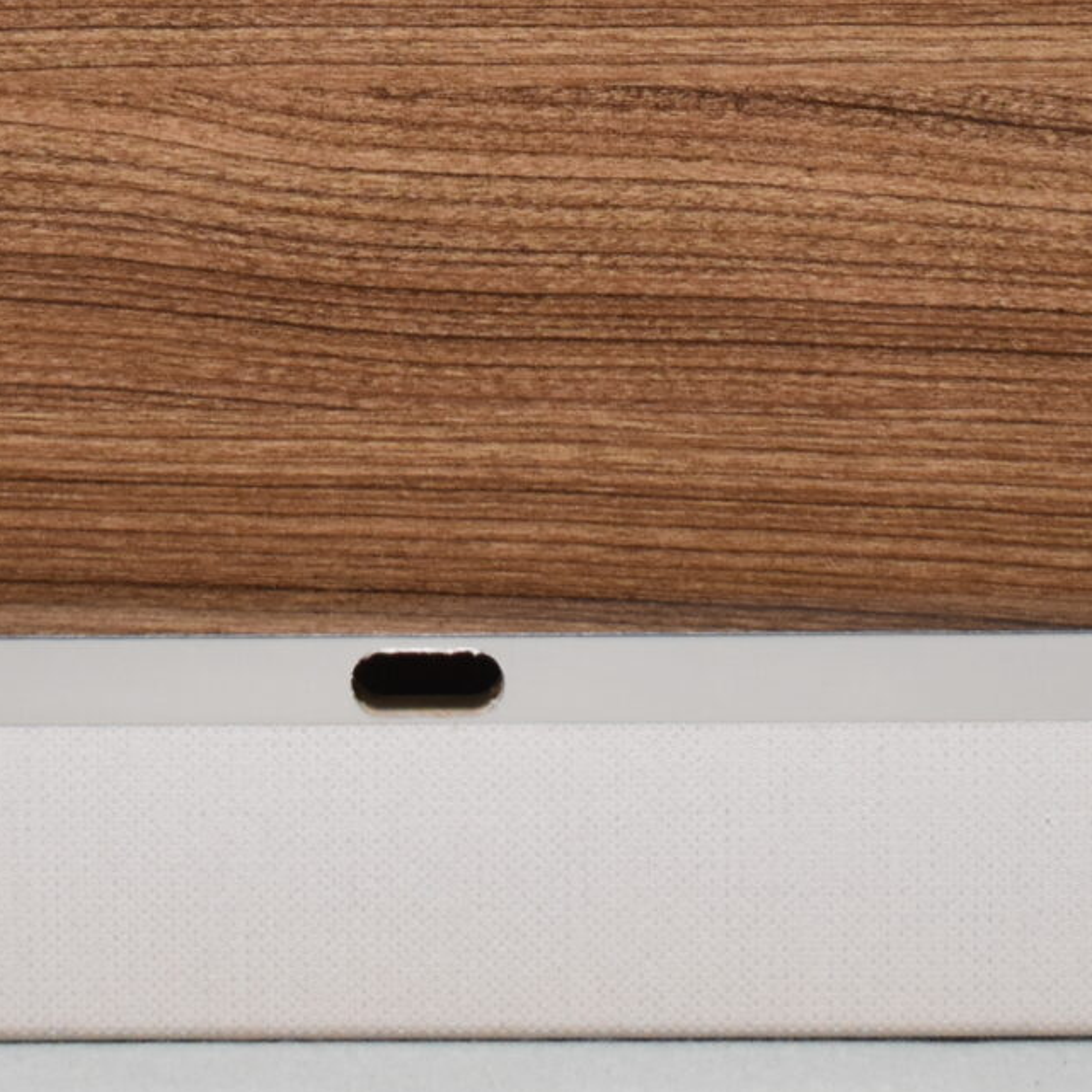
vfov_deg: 10.0
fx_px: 6174
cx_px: 371
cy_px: -183
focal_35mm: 173
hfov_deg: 10.1
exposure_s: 1/125
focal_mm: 34
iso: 800
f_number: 4.5
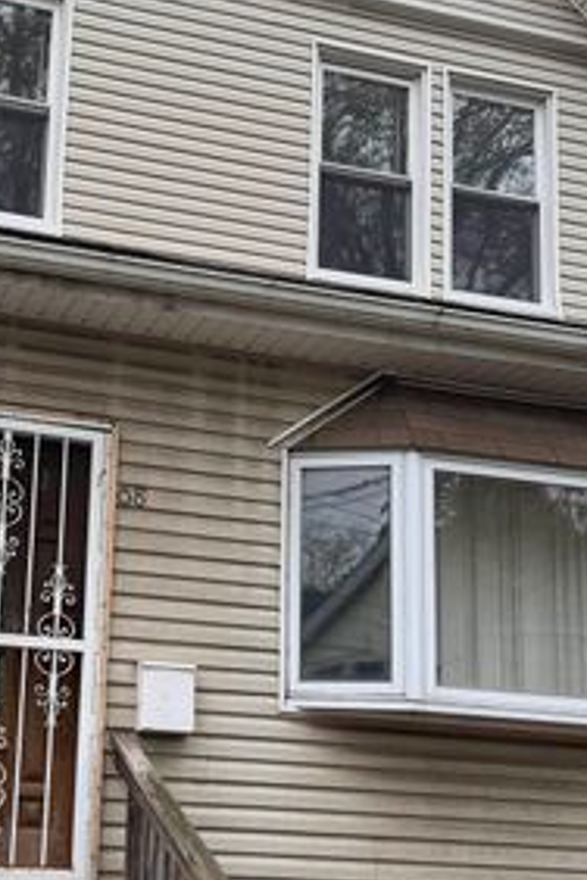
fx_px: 1443
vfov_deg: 33.9
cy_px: 504
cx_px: 187
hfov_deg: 22.9
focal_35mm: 59
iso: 100
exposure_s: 1/632
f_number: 1.78
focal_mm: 6.76
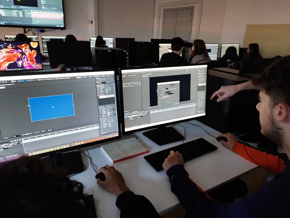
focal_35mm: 24
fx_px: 201
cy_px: 109
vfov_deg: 56.8
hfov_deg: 71.6
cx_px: 145
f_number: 1.89
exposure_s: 1/20
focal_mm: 5.89
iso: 610
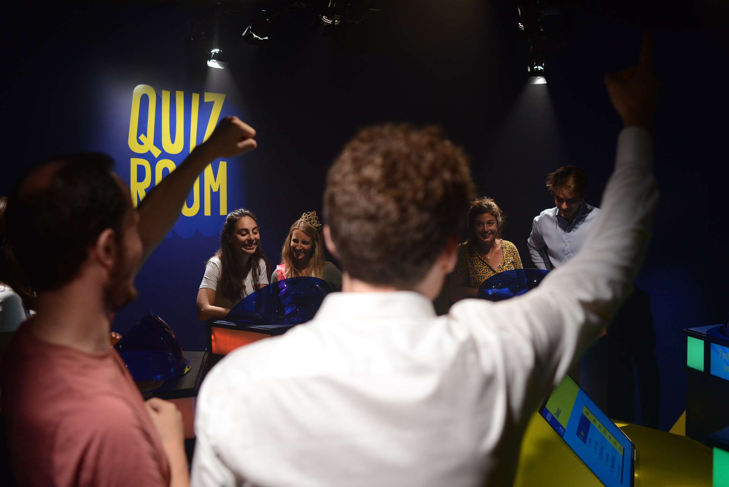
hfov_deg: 54.4
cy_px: 244
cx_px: 364
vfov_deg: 37.9
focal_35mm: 35
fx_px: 709
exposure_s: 1/320
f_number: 2.8
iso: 1600
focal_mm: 35
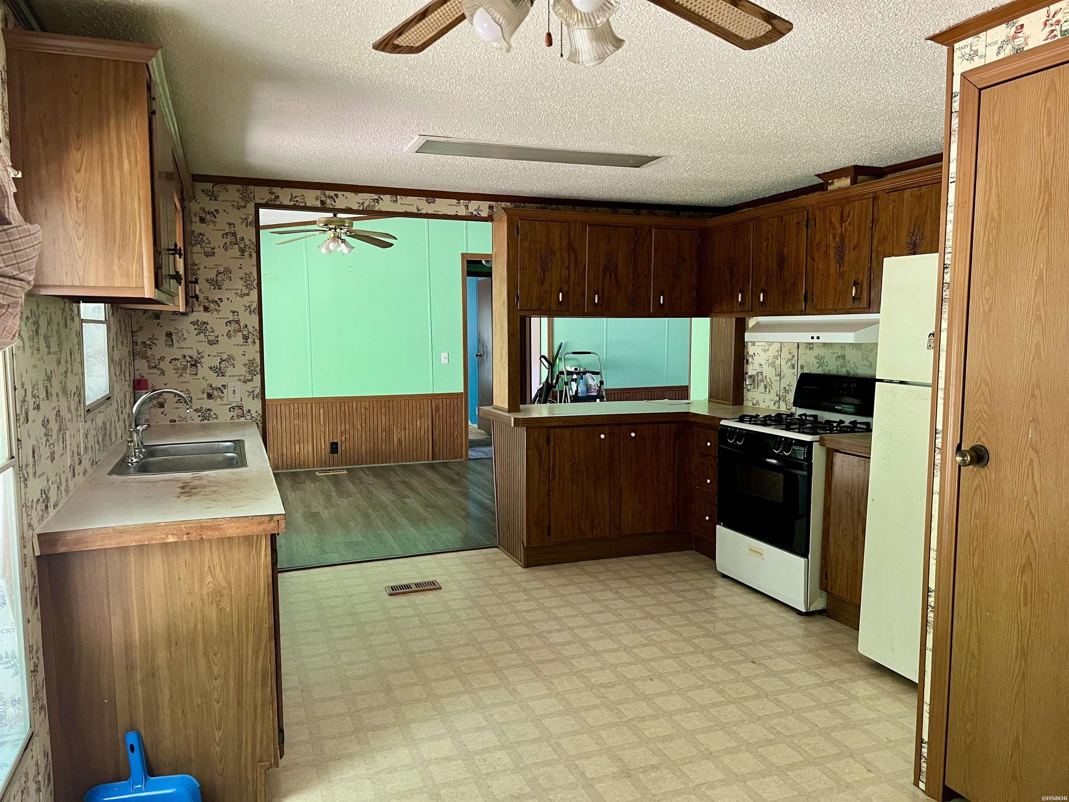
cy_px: 401
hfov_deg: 67.3
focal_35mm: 26
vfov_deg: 53.1
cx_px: 534
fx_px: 803
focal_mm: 5.7
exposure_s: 1/60
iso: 250
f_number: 1.5
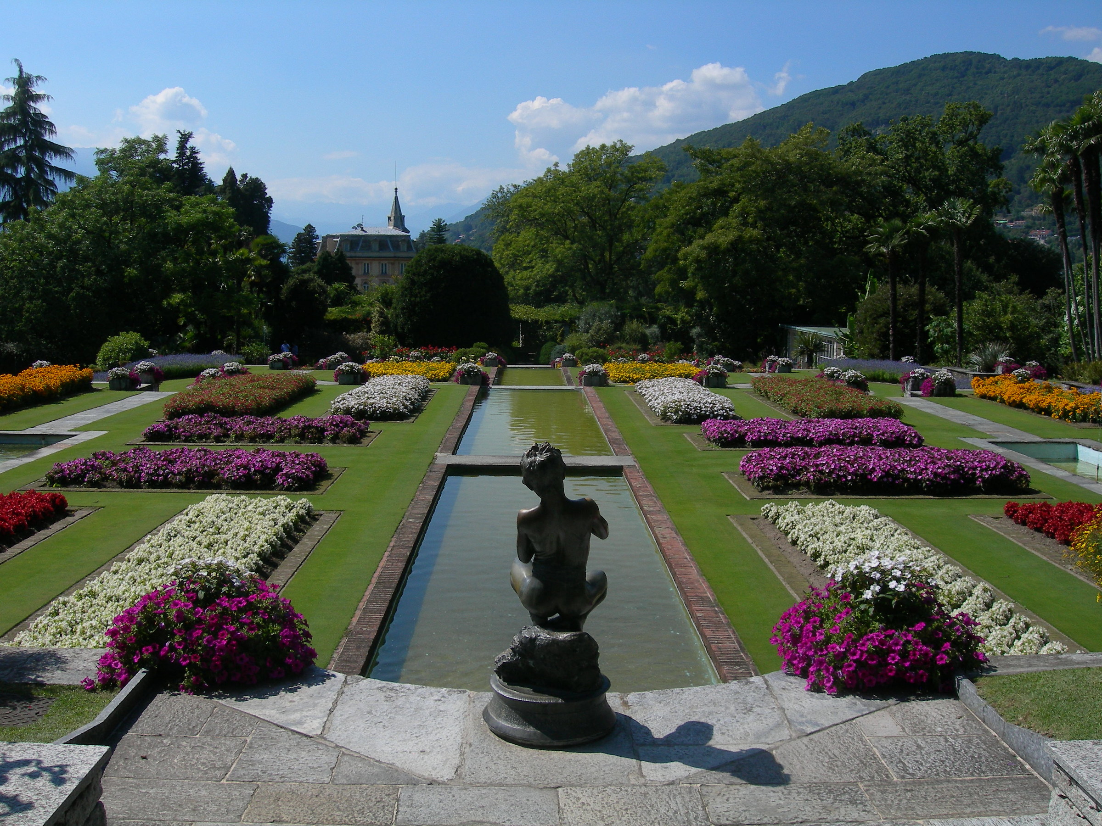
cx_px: 551
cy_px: 413
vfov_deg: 37.7
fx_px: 1210
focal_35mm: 38
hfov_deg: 49.0
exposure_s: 1/750
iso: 50
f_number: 4.8
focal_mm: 7.8
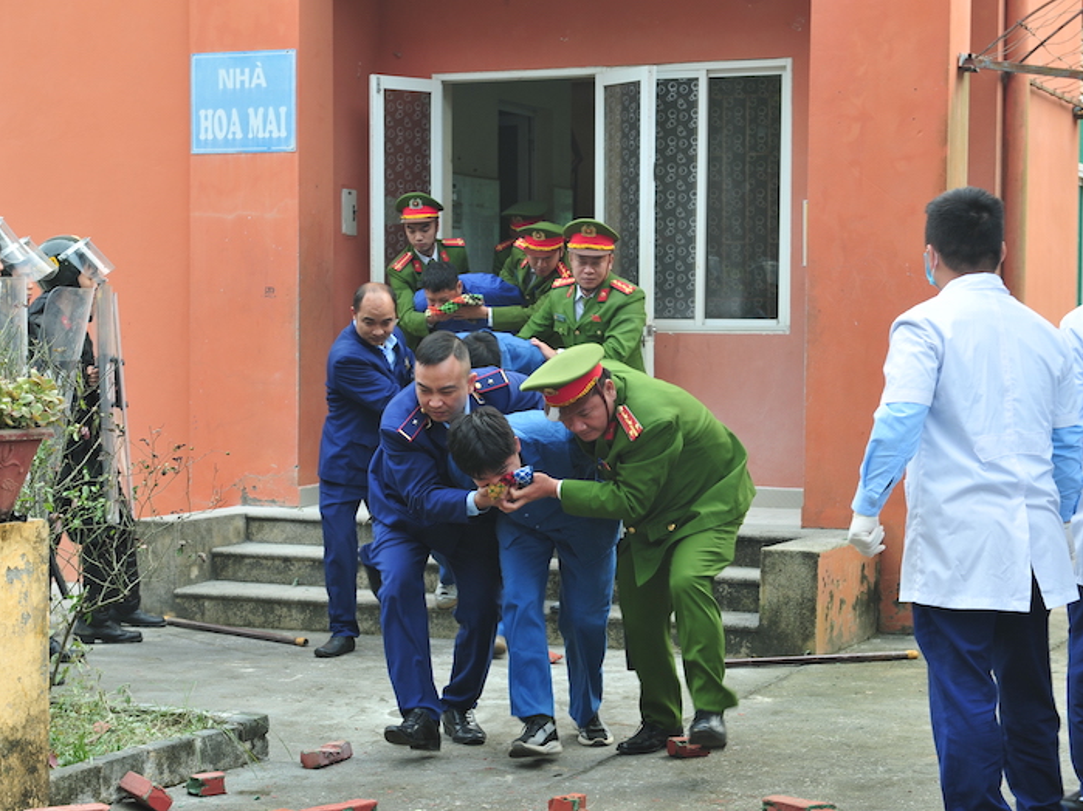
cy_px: 409
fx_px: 2409
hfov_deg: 25.3
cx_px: 508
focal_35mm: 77
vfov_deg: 19.1
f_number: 7.1
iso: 250
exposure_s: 1/100
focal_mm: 70
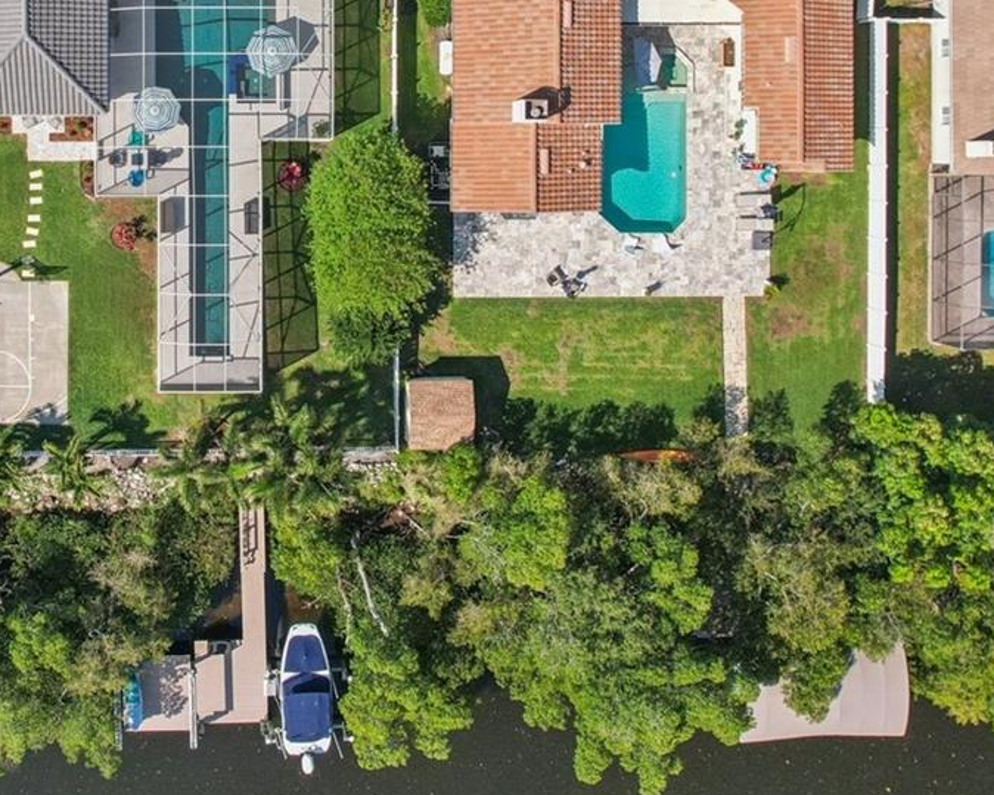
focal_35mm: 49
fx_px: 1441
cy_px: 139
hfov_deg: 36.8
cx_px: 205
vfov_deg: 30.0
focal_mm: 8.4
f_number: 2.8
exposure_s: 1/1600
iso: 400
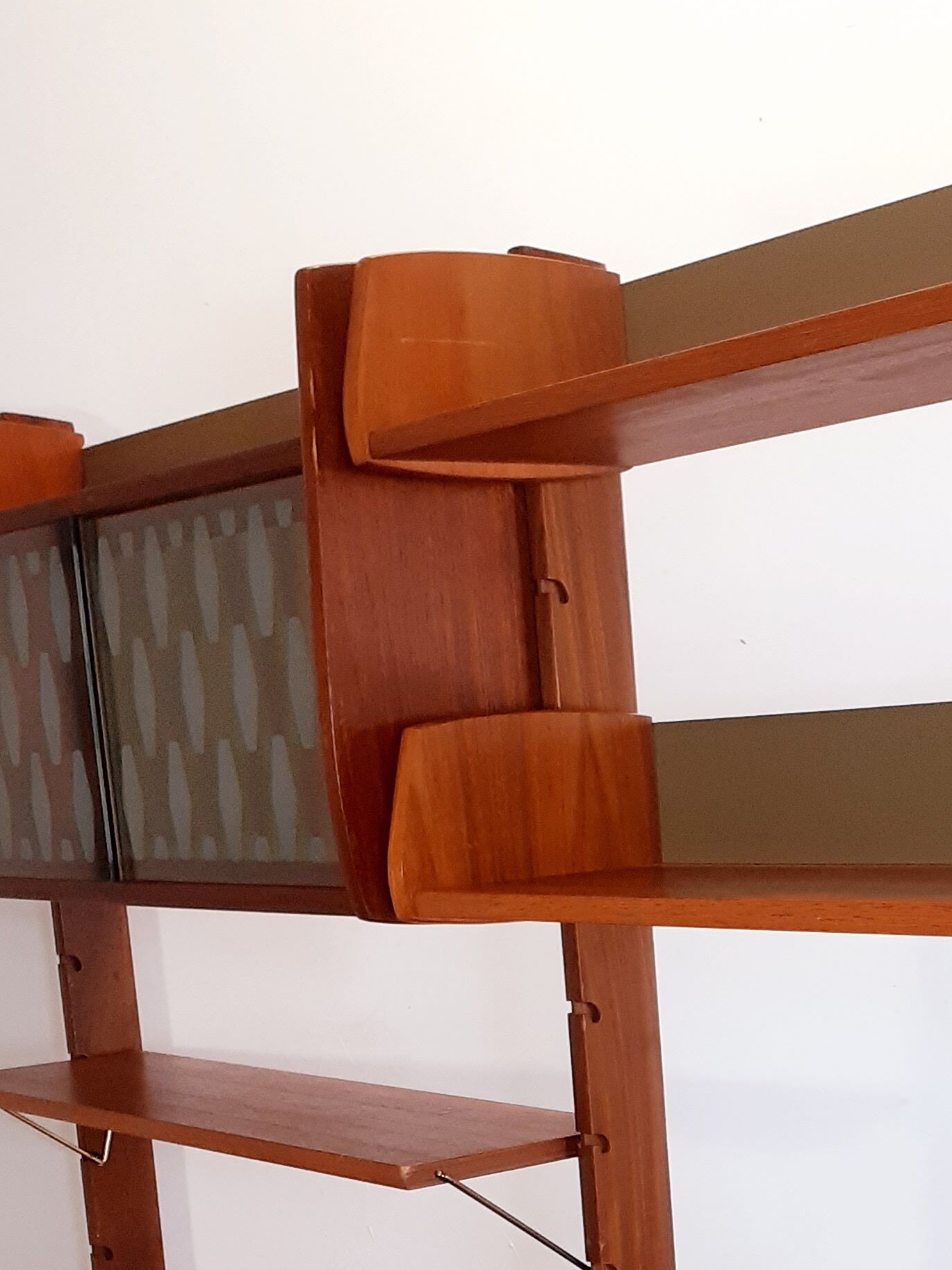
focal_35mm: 61
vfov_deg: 30.2
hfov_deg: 23.6
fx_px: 2237
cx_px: 786
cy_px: 1155
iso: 64
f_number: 1.9
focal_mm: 3.6
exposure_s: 1/50
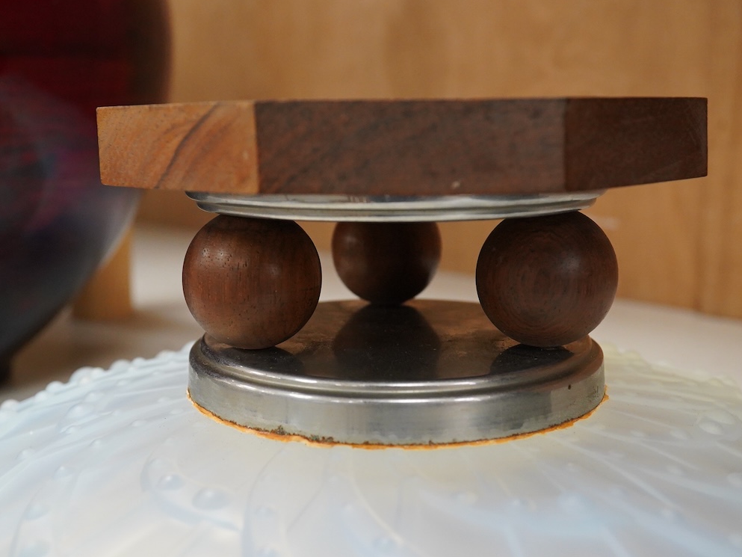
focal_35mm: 49
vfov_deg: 29.7
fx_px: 1050
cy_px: 278
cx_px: 331
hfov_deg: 38.9
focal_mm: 30
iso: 3200
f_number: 9
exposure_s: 1/200
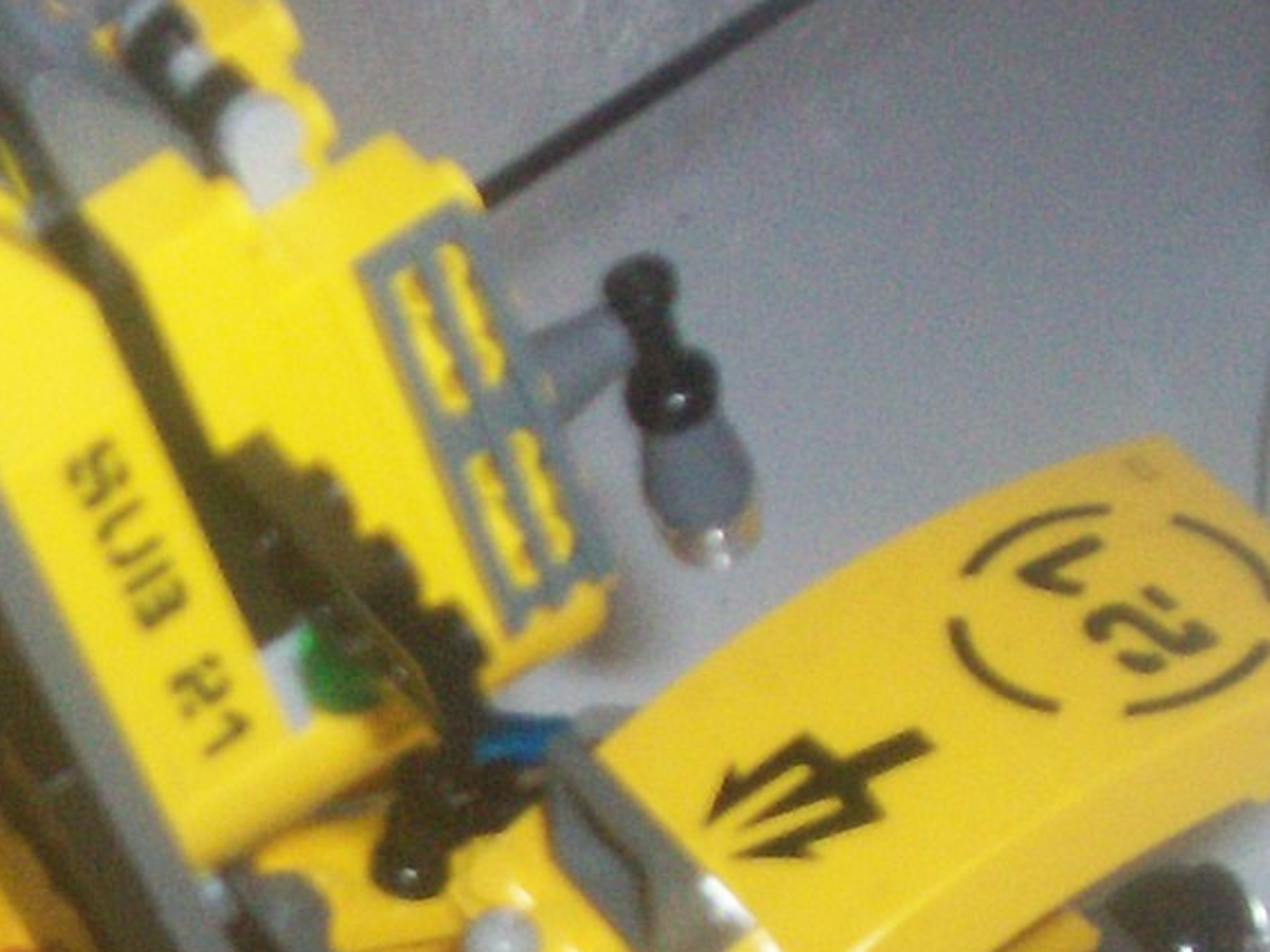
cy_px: 1035
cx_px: -443
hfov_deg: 14.5
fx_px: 4768
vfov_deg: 11.2
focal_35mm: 130
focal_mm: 5.9
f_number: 4.5
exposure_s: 1/64
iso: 140
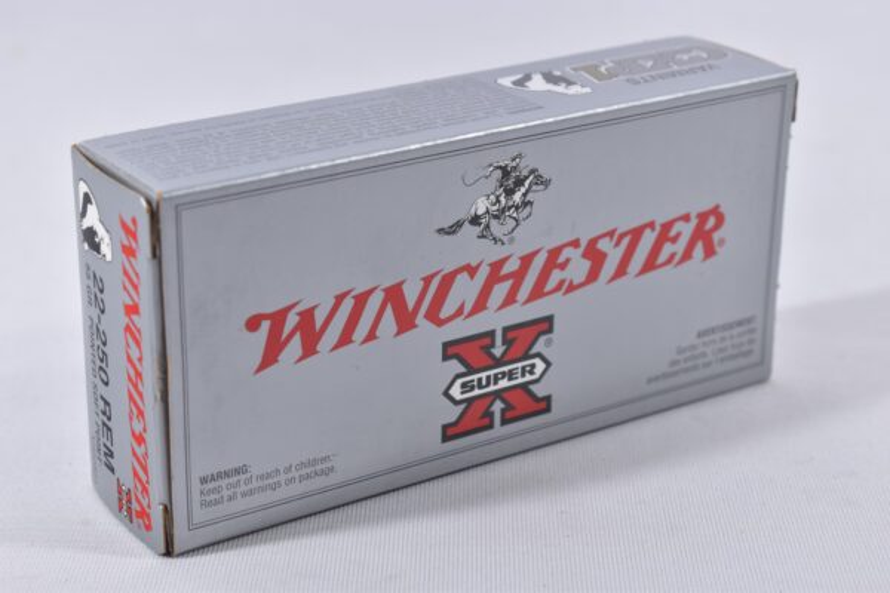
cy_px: 296
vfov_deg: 16.6
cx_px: 445
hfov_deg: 24.6
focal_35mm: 82
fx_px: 2039
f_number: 5.6
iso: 640
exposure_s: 1/50
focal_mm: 55
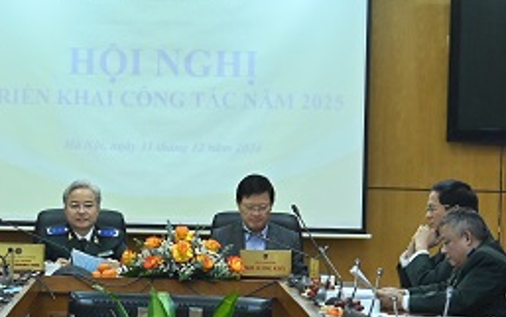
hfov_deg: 12.0
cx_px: 120
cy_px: 217
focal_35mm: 174
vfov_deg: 7.5
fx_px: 2401
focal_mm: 58
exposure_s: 1/320
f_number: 5
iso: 3200
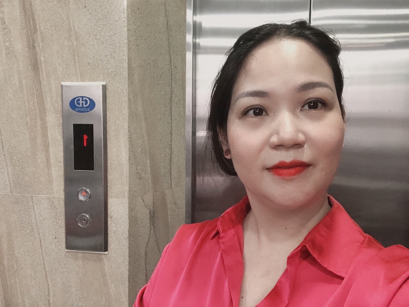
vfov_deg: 44.2
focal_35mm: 32
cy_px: 154
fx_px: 378
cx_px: 204
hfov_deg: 56.8
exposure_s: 1/24
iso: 160
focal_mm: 2.87
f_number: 2.2
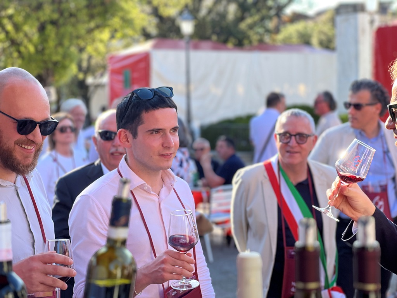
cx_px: 198
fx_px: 883
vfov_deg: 19.1
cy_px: 149
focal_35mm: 77
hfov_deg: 25.3
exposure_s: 1/121
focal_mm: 9
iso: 32
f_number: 2.8
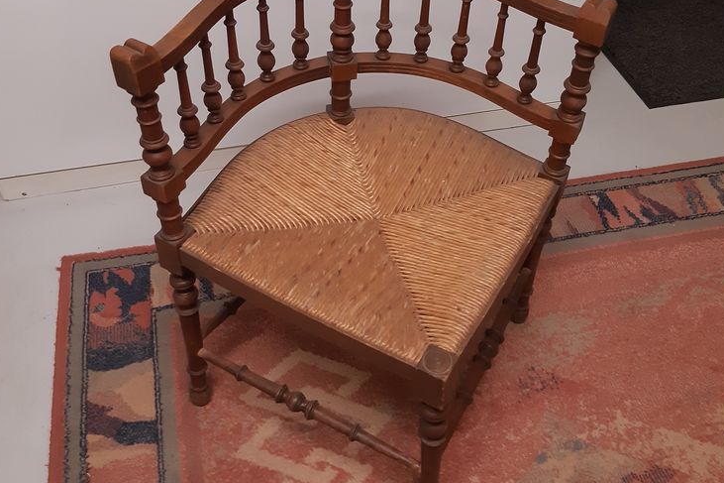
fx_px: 744
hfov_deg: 51.9
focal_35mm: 37
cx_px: 364
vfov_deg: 35.5
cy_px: 154
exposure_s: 1/33
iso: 250
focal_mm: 3.92
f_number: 1.7
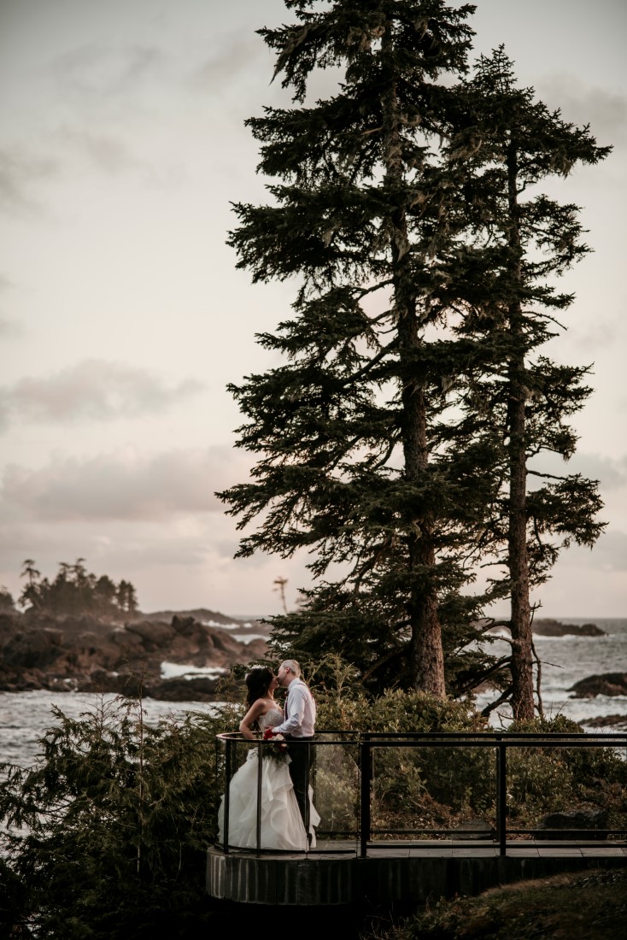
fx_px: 2219
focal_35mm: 85
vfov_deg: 23.9
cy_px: 470
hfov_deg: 16.1
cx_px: 314
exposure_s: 1/320
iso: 64
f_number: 2
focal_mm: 85
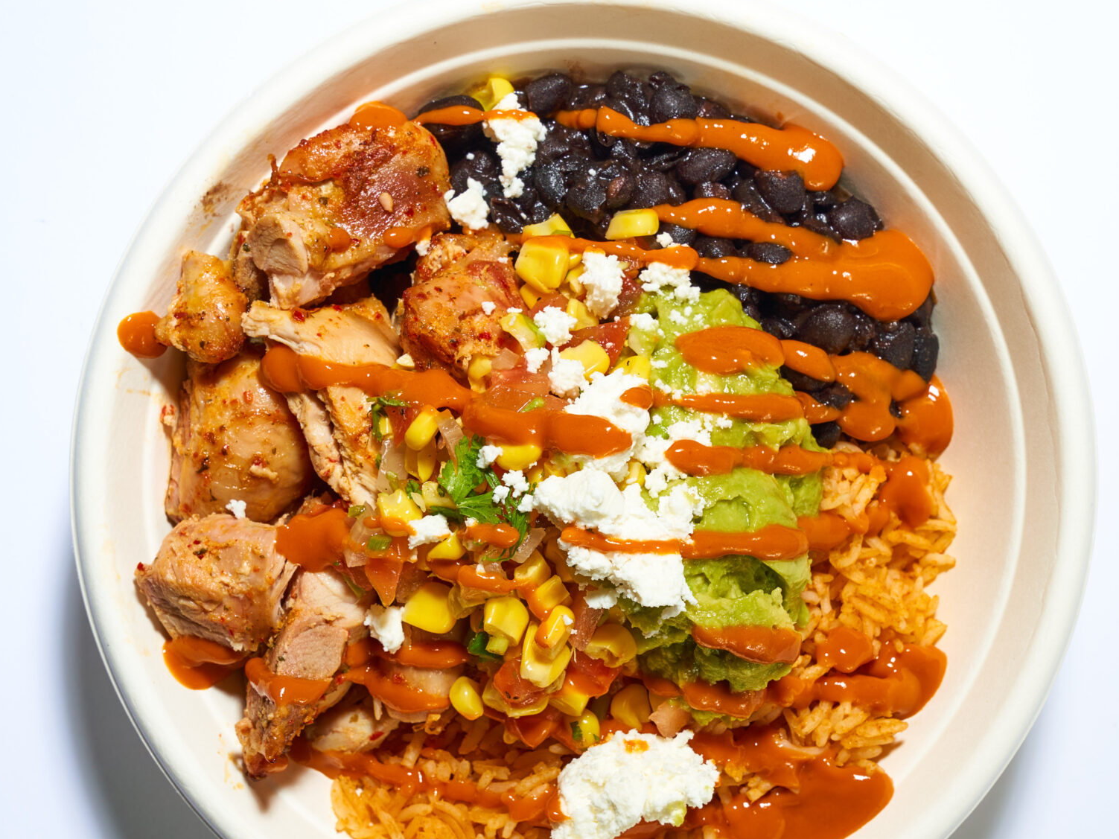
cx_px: 592
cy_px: 536
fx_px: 2521
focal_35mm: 78
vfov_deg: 18.9
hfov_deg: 25.0
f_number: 10
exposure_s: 1/125
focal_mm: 47.6
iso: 125
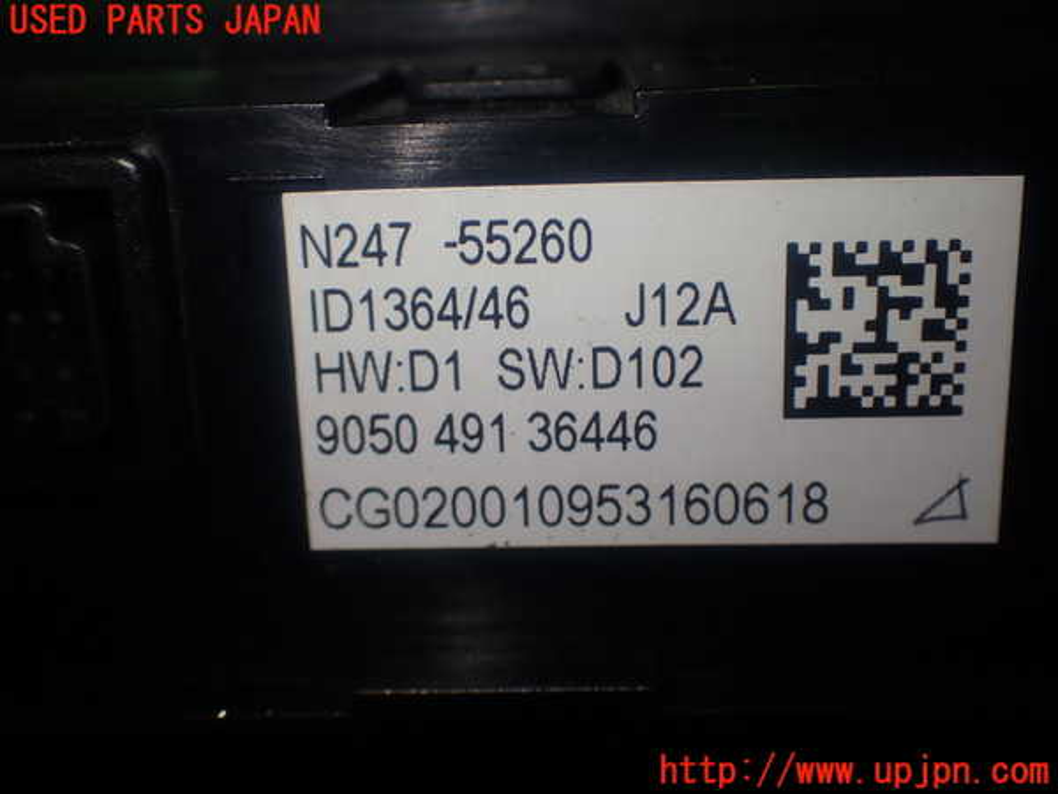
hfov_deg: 42.9
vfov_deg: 32.9
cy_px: 397
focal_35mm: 44
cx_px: 529
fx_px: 1345
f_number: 2.9
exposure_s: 1/80
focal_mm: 7.84
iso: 100
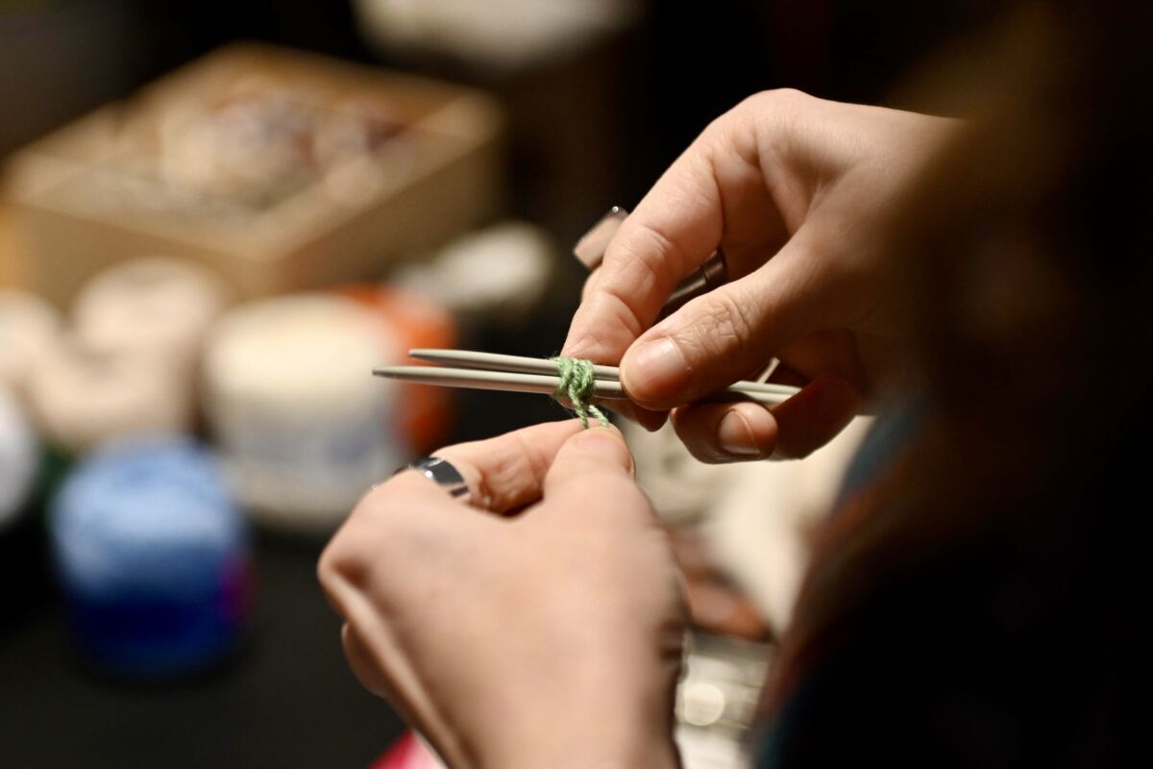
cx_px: 576
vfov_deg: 19.5
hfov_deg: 28.8
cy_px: 384
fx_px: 2242
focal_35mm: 70
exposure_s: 1/250
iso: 1250
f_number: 3.2
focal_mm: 70
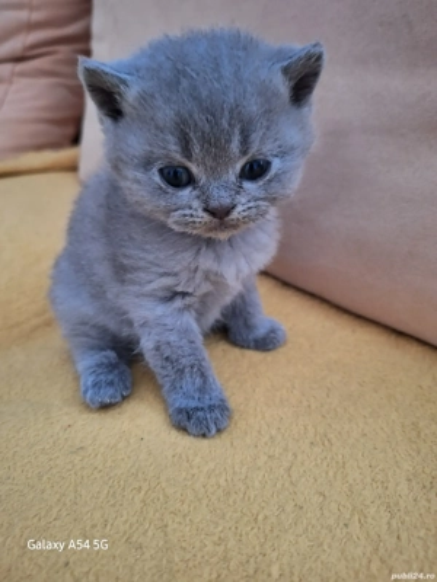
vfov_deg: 73.9
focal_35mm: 23
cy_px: 291
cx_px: 218
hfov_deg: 58.9
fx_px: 387
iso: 500
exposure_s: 1/25
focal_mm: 5.54
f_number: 1.8
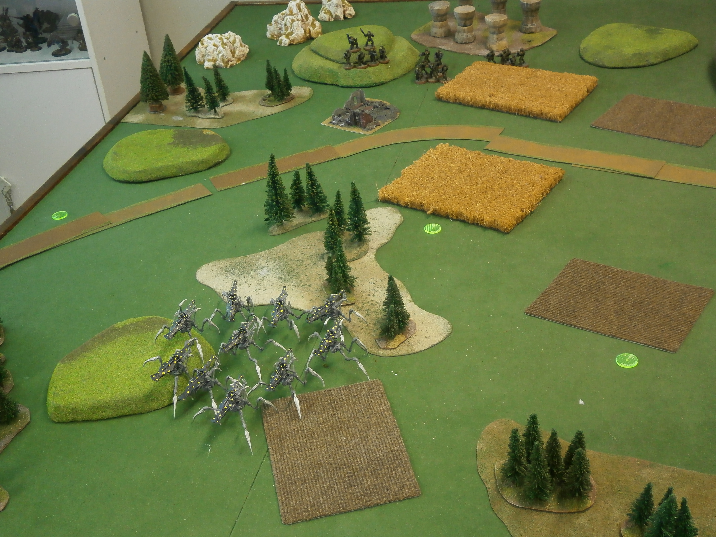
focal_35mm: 47
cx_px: 358
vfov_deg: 30.9
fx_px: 972
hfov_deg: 40.4
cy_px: 268
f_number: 3.4
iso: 200
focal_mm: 8.3
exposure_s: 1/25
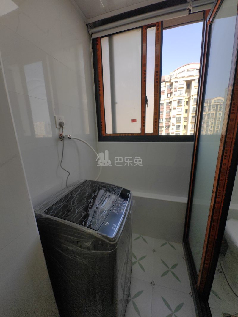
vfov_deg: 106.2
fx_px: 119
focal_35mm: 13
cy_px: 158
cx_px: 119
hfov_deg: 89.9
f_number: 2.2
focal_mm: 1.95
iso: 50
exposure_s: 1/349
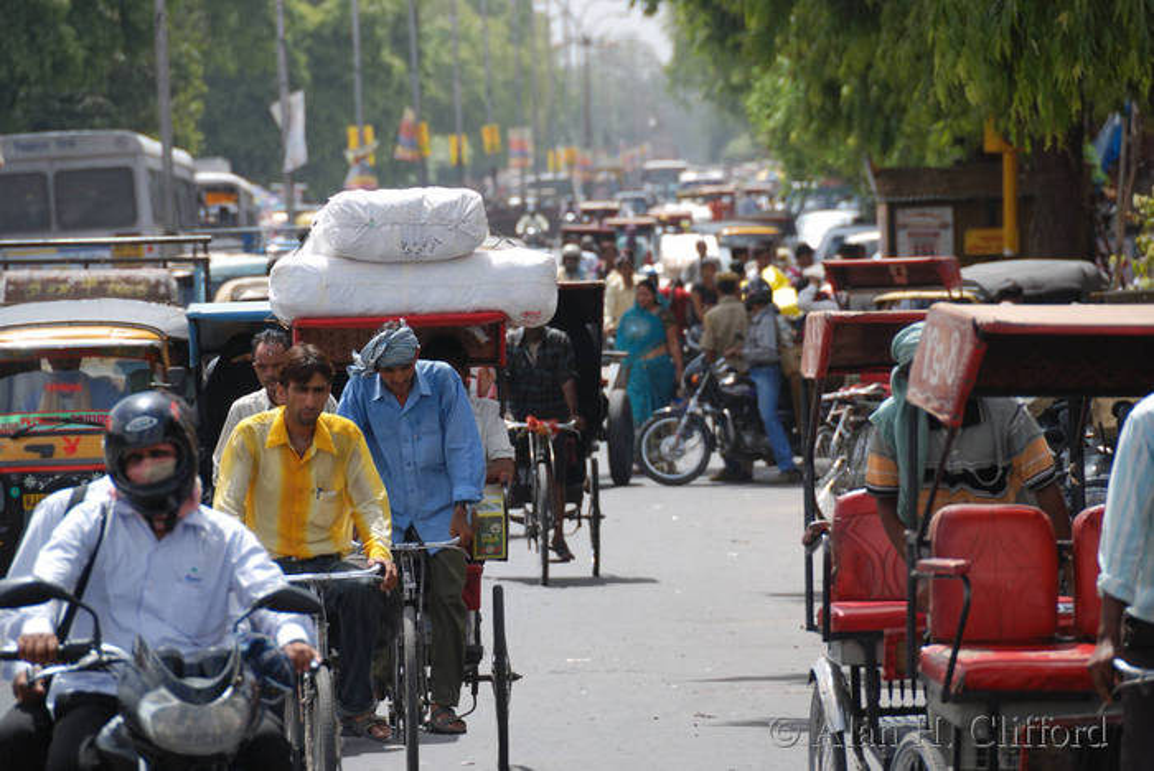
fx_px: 9624
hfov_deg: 6.9
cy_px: 386
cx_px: 577
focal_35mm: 300
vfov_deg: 4.6
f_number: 5.6
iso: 160
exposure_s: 1/400
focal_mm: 200
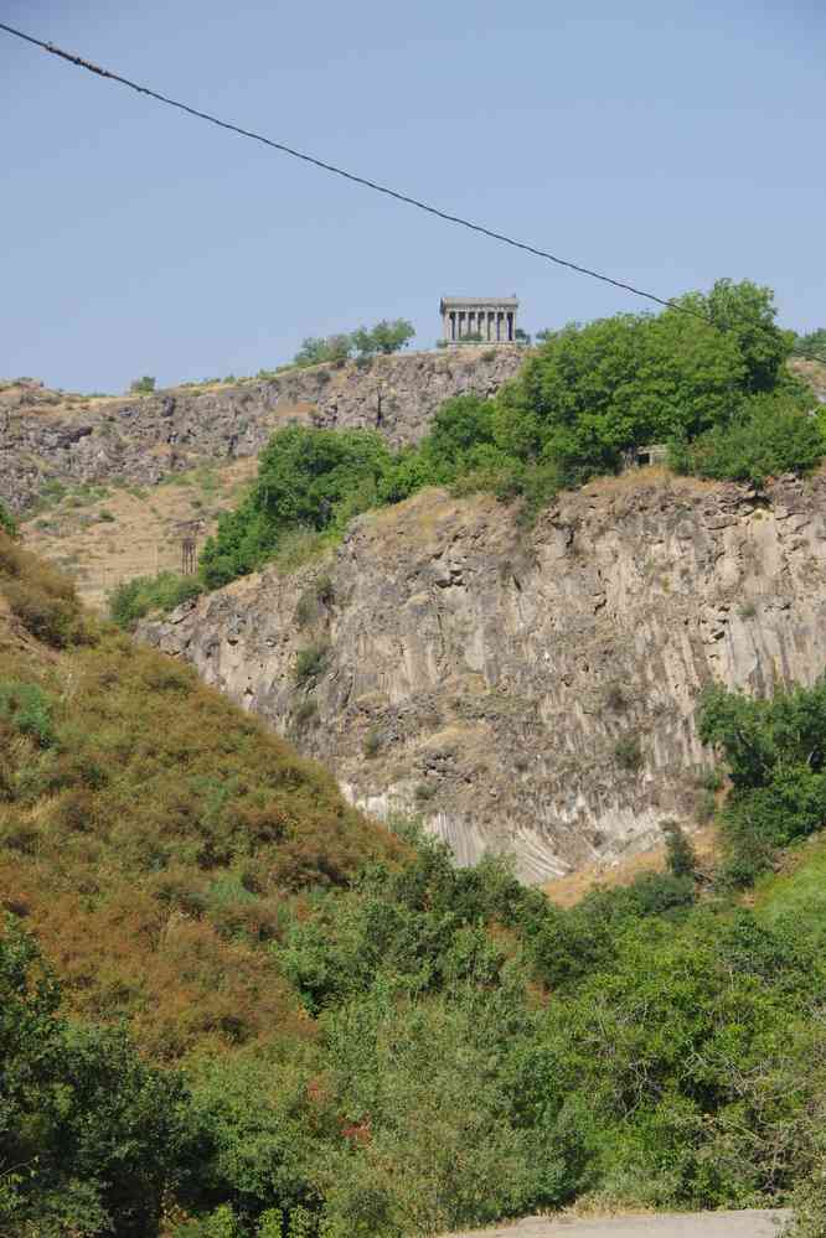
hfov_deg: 11.7
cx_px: 413
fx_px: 4026
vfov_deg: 17.5
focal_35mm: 117
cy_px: 619
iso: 200
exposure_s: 1/125
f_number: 9
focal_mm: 77.5
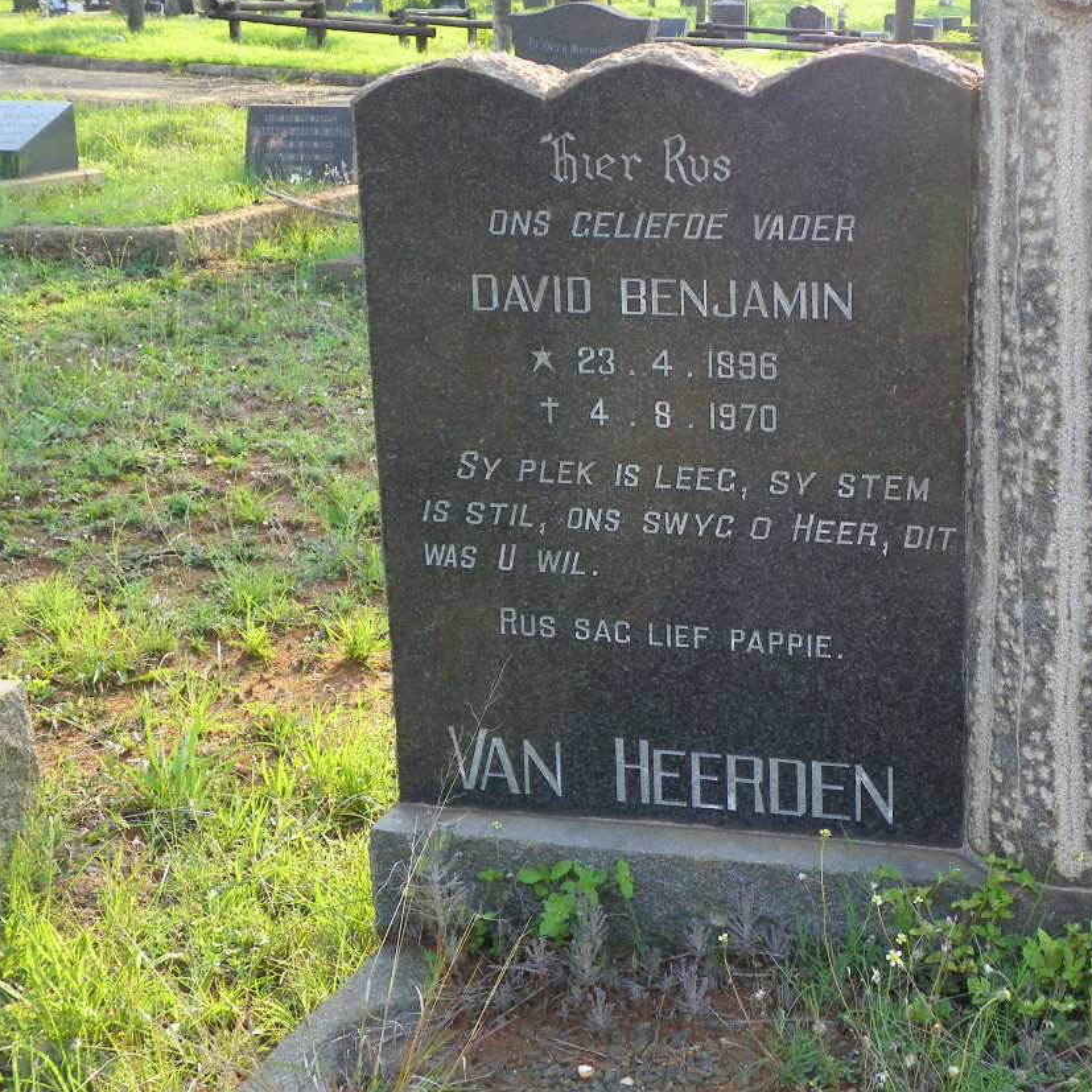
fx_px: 2106
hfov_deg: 28.9
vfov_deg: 29.1
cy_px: 504
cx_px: 728
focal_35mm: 59
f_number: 3.2
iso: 64
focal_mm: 8.2
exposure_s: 1/100
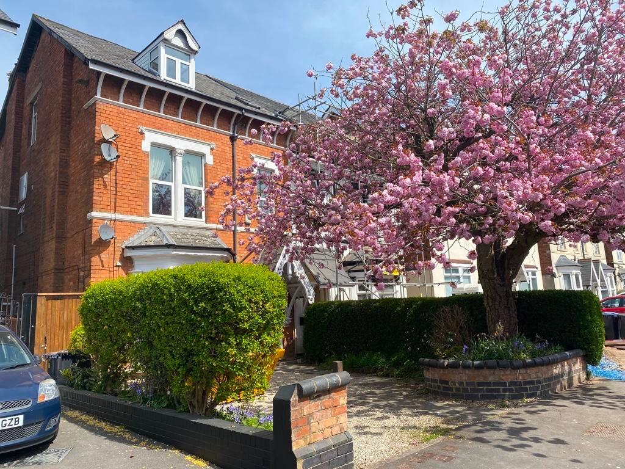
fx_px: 469
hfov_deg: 67.3
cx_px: 312
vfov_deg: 53.1
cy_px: 234
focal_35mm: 26
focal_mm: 4.25
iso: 32
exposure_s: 1/2066
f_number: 1.8
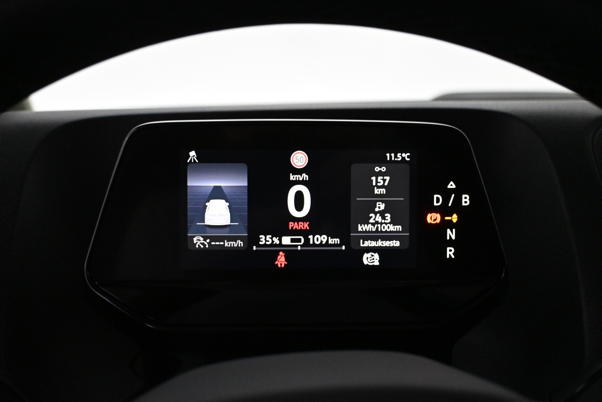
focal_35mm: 36
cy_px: 201
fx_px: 602
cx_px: 301
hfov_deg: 53.1
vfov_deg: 36.9
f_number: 4.2
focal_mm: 24
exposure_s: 1/160
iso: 4000
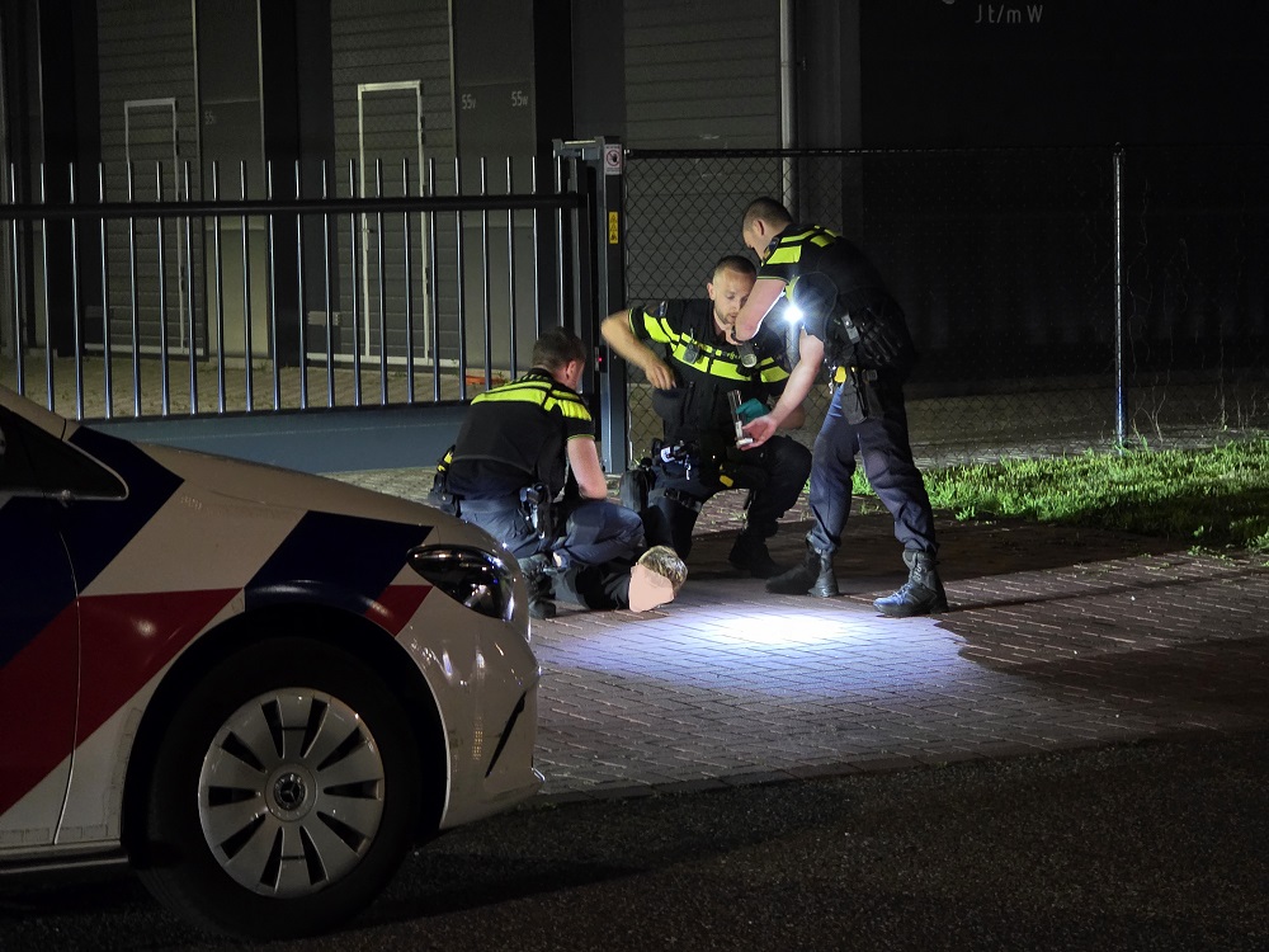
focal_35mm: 115
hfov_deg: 17.1
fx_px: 4216
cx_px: 634
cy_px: 476
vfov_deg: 12.9
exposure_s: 1/16.7
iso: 2000
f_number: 3.4
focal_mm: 18.6
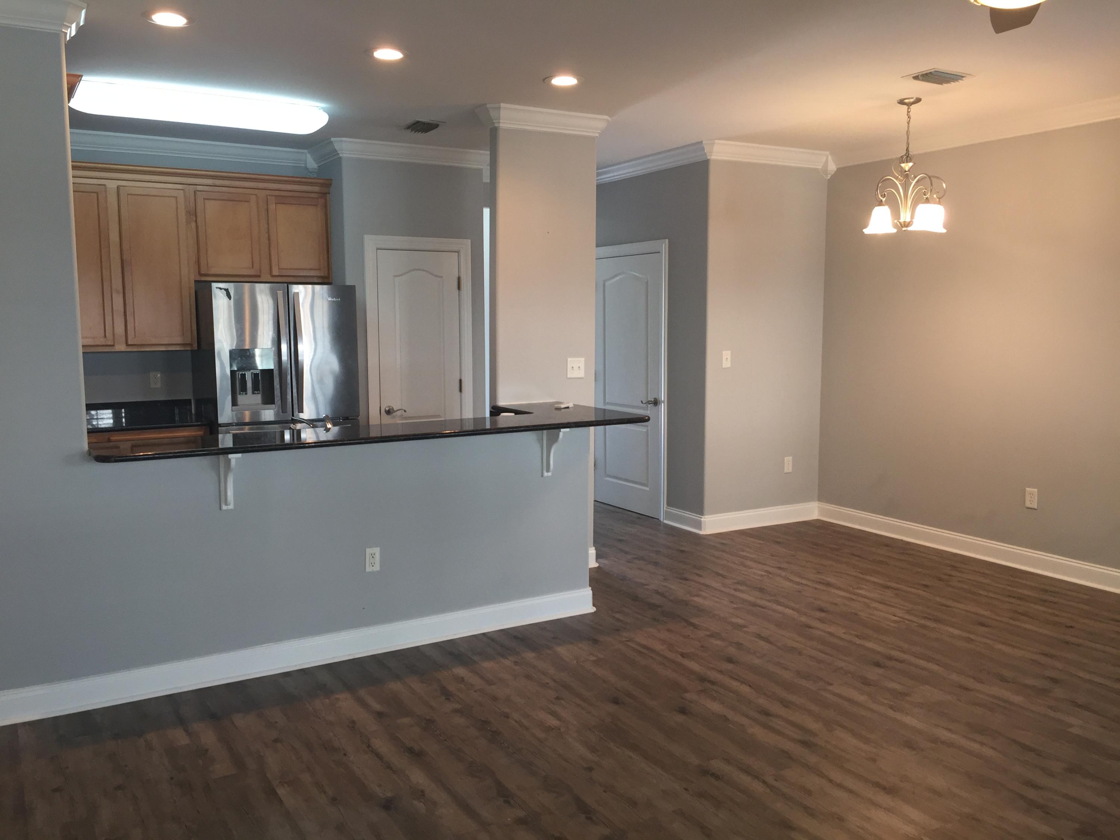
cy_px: 420
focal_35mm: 29
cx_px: 560
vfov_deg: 48.2
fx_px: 938
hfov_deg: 61.7
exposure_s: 1/30
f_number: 2.2
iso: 80
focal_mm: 4.15
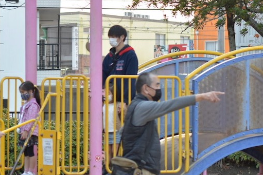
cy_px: 92
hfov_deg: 10.8
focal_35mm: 188
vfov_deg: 7.3
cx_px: 1
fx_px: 1374
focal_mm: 50
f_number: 2.8
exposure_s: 1/640
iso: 900
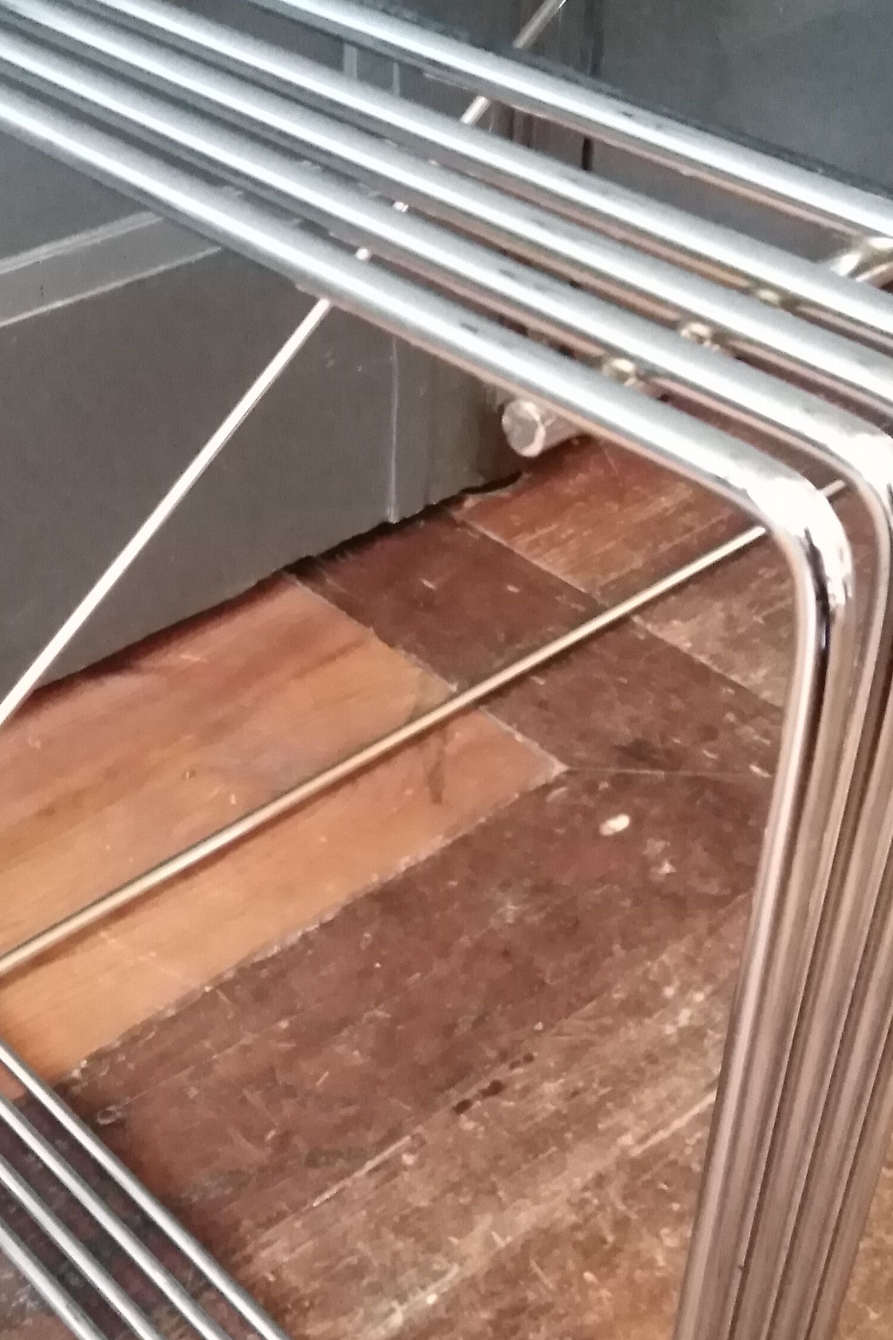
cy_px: 742
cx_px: 333
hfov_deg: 28.0
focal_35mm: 48
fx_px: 1786
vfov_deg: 41.1
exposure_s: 1/12
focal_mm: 3.46
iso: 2106
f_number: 2.2
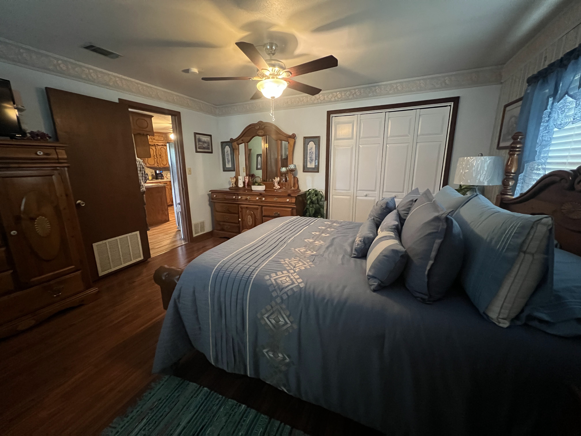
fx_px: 218
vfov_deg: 89.9
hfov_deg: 106.2
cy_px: 218
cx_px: 290
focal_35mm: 13
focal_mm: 1.57
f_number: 1.8
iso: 1000
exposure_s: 1/40
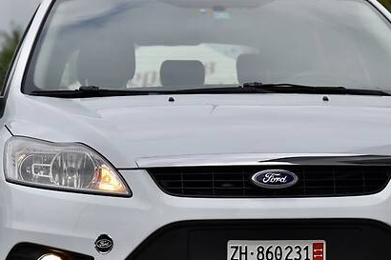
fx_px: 2540
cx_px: 263
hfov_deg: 8.8
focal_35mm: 234
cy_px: 179
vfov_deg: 5.9
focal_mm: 120
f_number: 6.3
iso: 200
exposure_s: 1/640
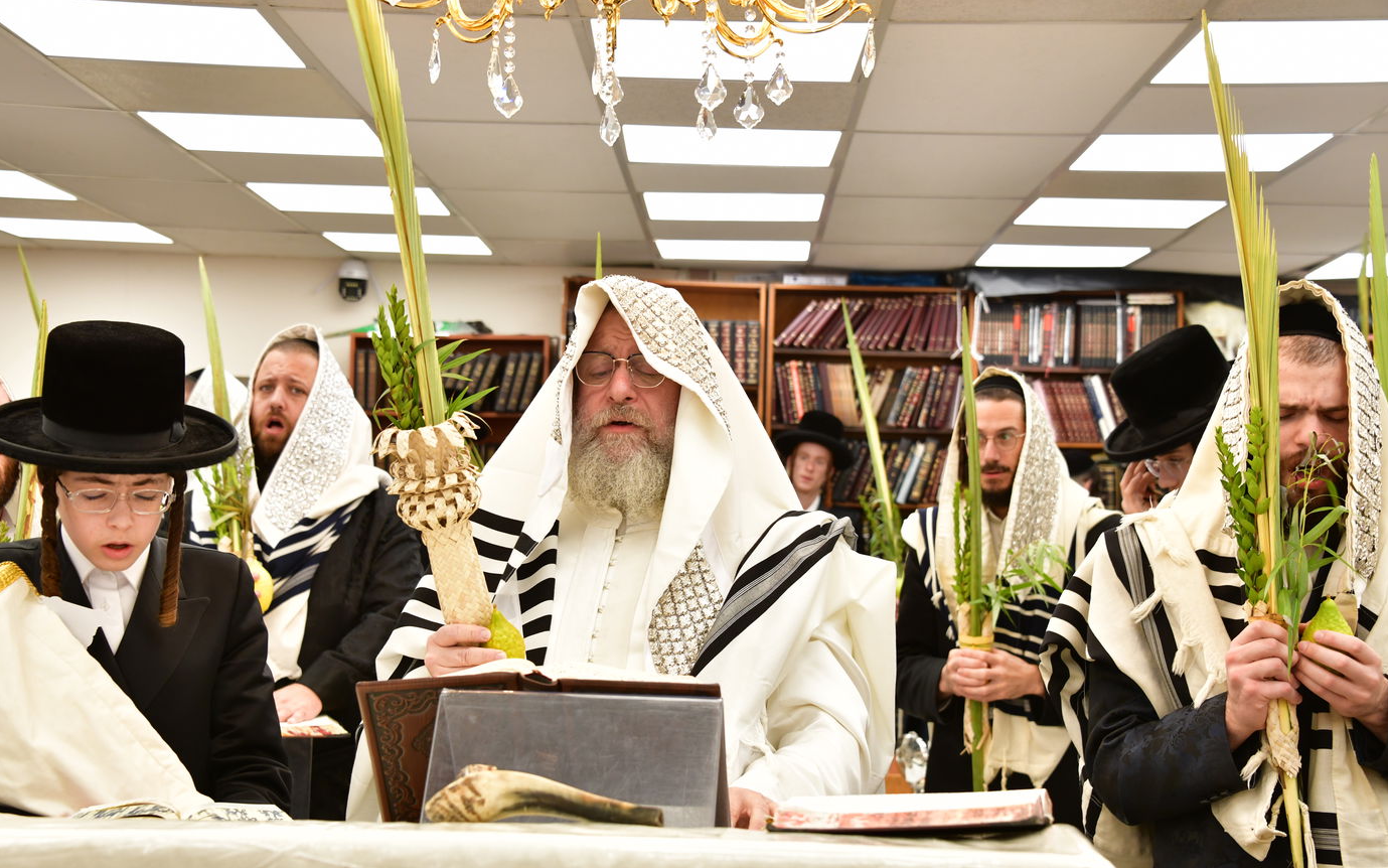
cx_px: 686
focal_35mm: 60
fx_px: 2270
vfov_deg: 21.6
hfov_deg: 34.0
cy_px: 420
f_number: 5.6
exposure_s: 1/100
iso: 1000
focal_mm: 58
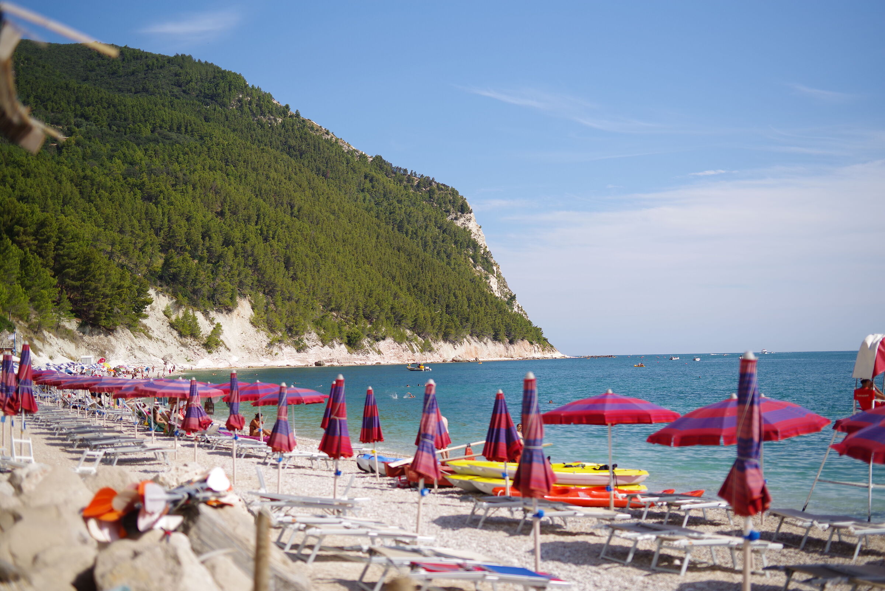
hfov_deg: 39.6
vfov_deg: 27.0
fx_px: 1230
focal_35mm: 50
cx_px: 442
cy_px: 296
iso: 100
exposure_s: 1/5000
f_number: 1.8
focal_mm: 50
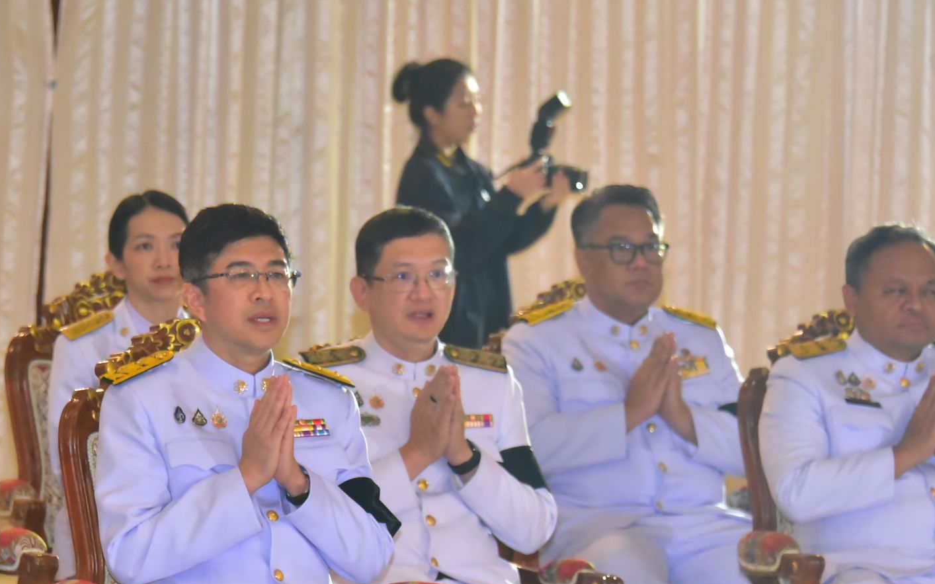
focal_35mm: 220
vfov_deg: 6.0
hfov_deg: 9.5
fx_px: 5605
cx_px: 272
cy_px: 540
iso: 8000
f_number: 5.6
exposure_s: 1/200
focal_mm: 122
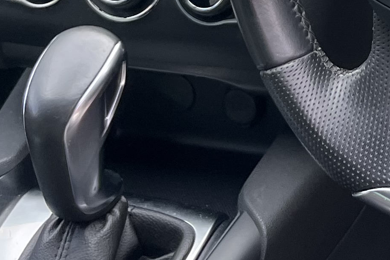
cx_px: 515
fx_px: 1289
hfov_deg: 16.2
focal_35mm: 119
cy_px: -210
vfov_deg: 10.8
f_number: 1.6
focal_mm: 5.1
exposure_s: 1/227
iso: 50
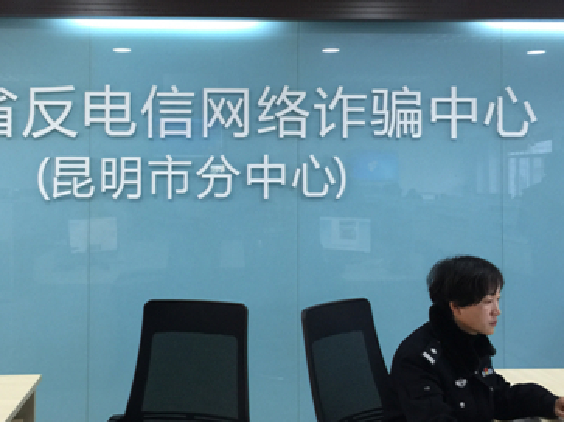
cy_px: 169
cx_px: 239
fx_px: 717
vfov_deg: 32.8
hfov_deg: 42.8
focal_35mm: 44
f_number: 2.2
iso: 64
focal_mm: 4.15
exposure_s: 1/33
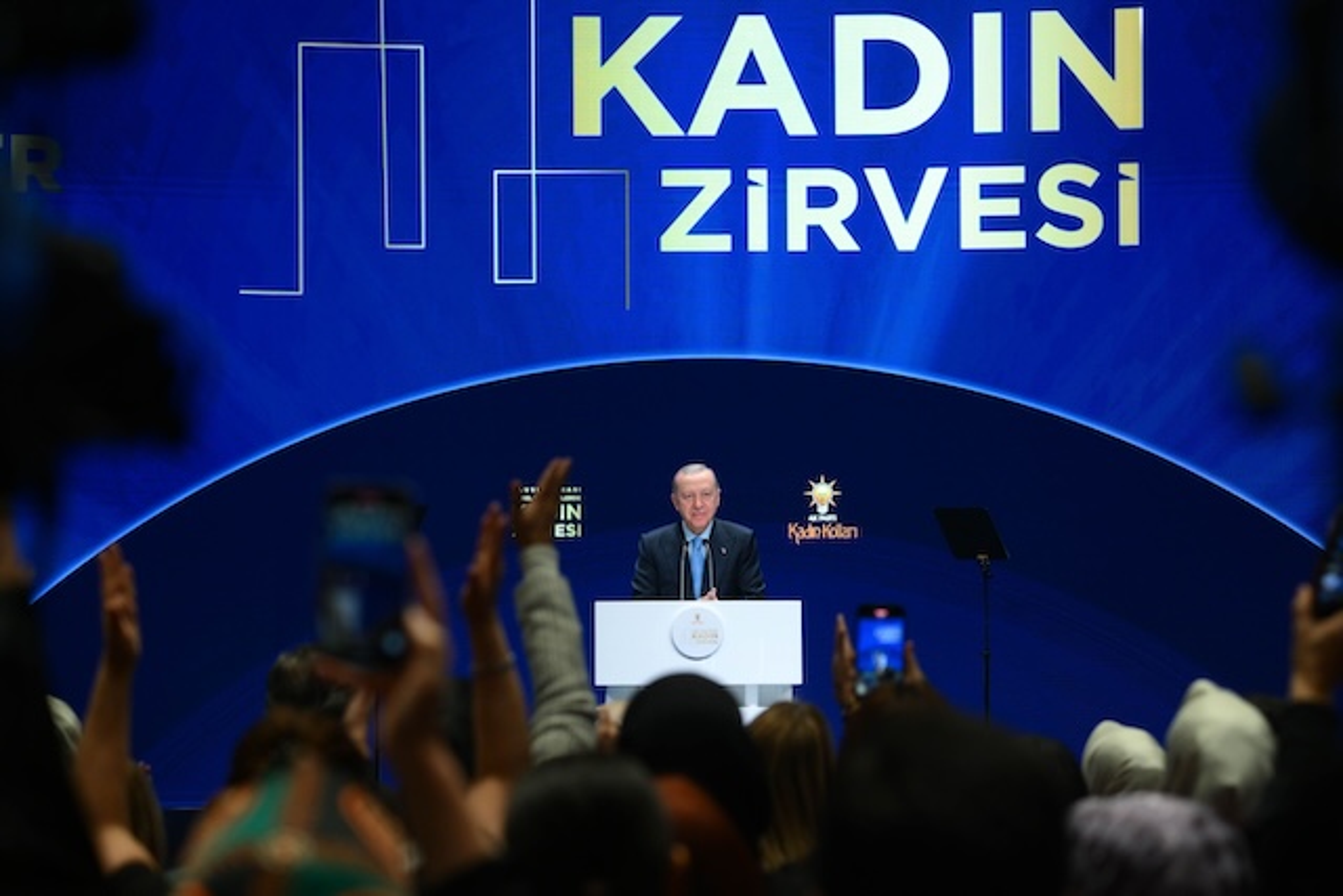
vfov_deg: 10.6
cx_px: 672
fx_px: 4851
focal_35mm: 130
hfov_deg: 15.8
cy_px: 448
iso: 2500
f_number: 5.6
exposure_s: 1/160
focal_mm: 130
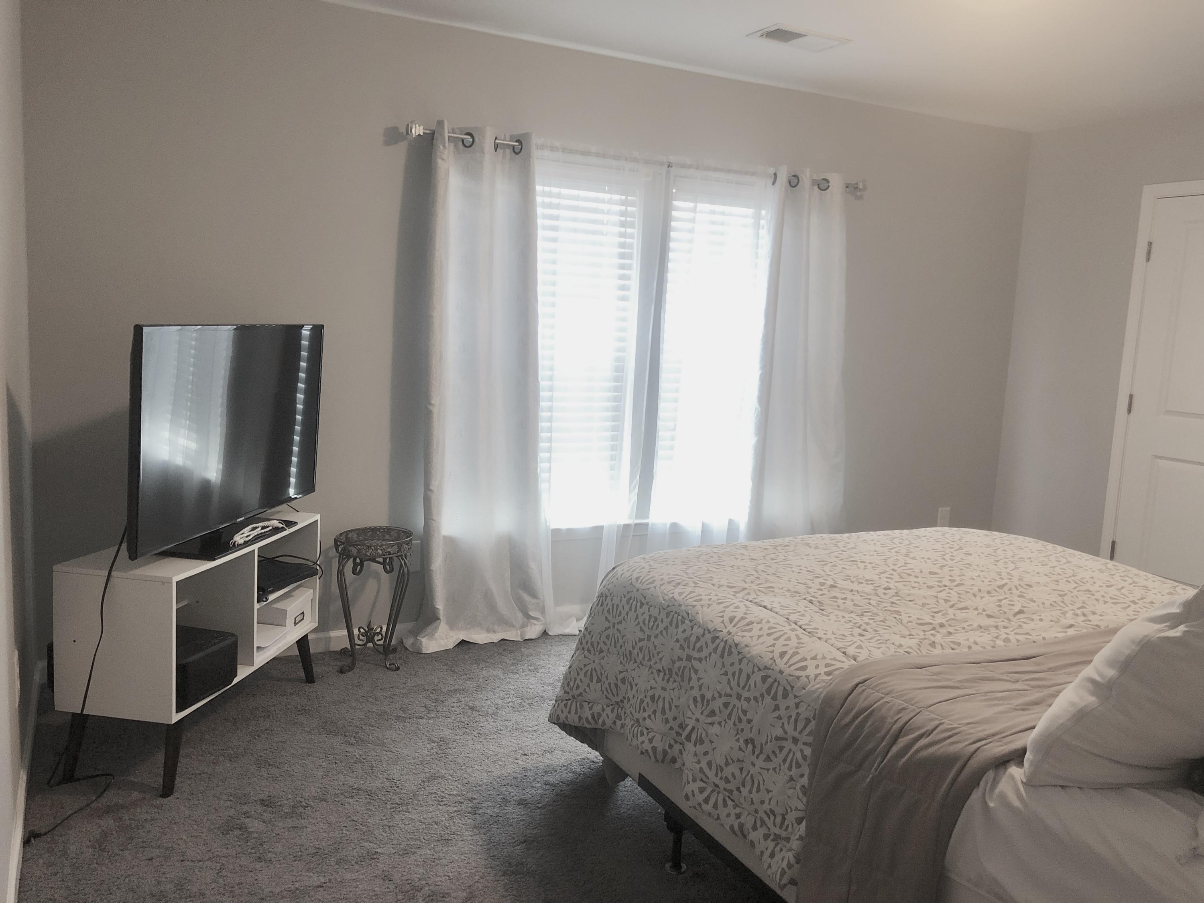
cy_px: 452
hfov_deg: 63.4
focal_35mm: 28
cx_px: 602
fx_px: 974
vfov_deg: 49.7
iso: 40
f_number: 1.8
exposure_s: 1/20
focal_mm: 4
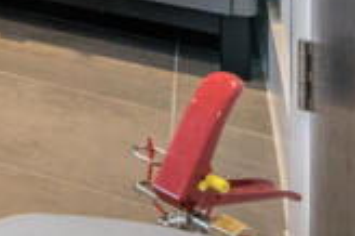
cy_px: -332
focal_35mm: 100
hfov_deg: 12.3
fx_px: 985
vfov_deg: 11.3
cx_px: -641
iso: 200
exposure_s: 1/5
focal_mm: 16
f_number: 10
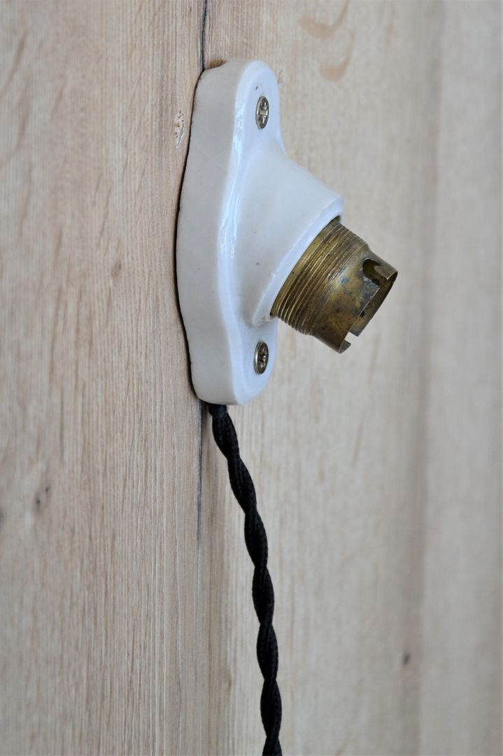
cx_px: 252
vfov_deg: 21.9
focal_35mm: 93
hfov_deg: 14.7
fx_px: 1951
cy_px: 378
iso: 400
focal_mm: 62
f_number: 5.3
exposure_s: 1/160
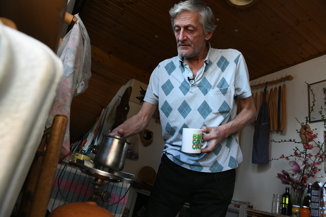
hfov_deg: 73.7
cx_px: 163
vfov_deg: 53.1
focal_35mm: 24
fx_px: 217
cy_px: 108
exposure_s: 1/125
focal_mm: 24
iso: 5000
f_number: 9
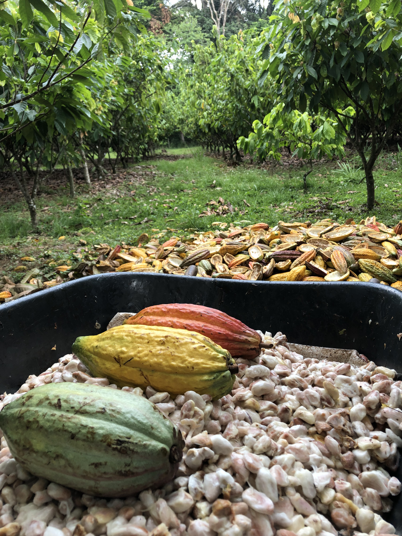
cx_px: 201
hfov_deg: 49.7
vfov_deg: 63.4
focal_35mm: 28
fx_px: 434
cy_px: 268
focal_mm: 3.99
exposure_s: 1/193
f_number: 1.8
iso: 20
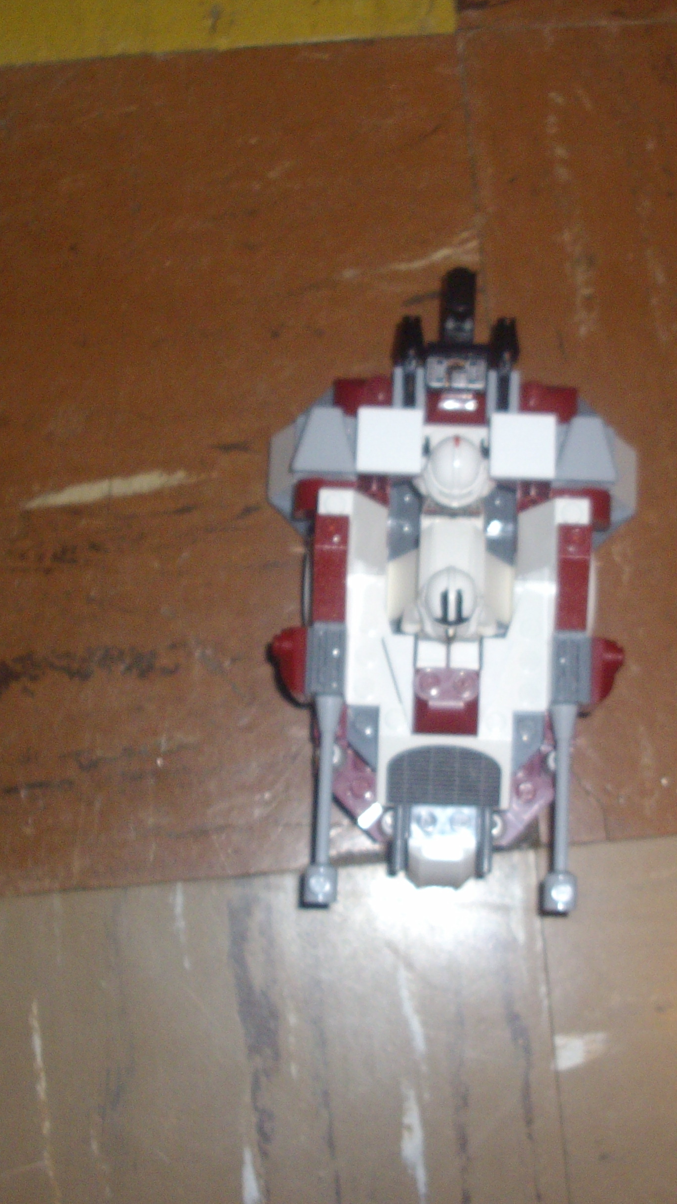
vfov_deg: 38.5
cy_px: 604
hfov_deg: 22.1
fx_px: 1723
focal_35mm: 54
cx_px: 494
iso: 160
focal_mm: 6.2
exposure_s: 1/50
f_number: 2.8
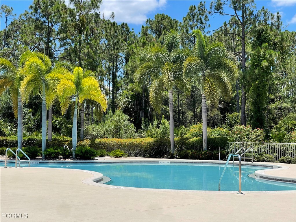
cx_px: 148
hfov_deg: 30.3
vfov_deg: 22.9
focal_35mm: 64
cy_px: 111
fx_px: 547
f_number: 2.2
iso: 20
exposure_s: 1/1488
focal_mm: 7.5
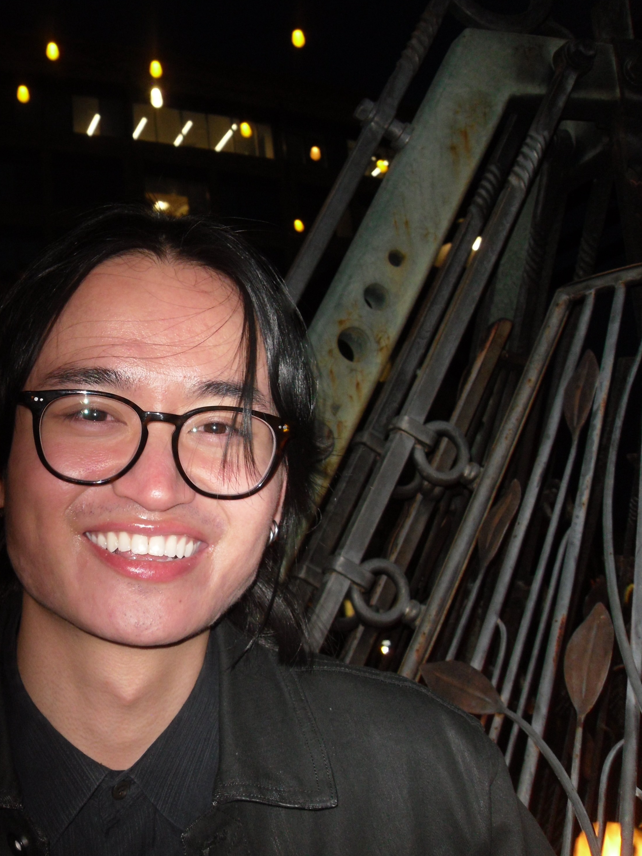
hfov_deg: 23.7
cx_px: 150
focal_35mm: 61
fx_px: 1509
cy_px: 427
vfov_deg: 31.7
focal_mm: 6.3
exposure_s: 1/45
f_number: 3.5
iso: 200
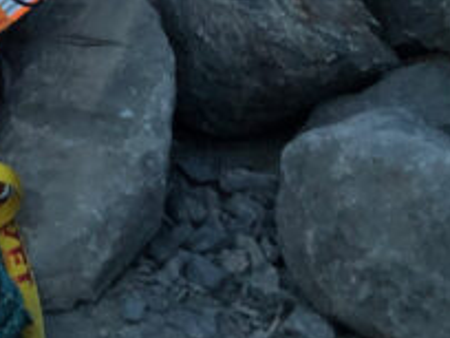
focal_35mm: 96
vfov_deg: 14.2
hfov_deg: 18.1
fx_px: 1248
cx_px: -232
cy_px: -200
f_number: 1.8
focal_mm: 3.99
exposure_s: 1/7
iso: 100
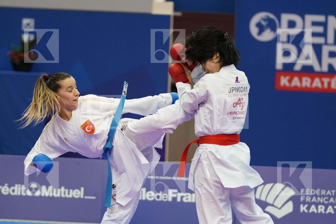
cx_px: 168
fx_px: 1680
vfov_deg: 7.6
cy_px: 112
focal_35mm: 180
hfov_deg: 11.4
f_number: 2.8
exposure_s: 1/1000
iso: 3200
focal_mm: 120
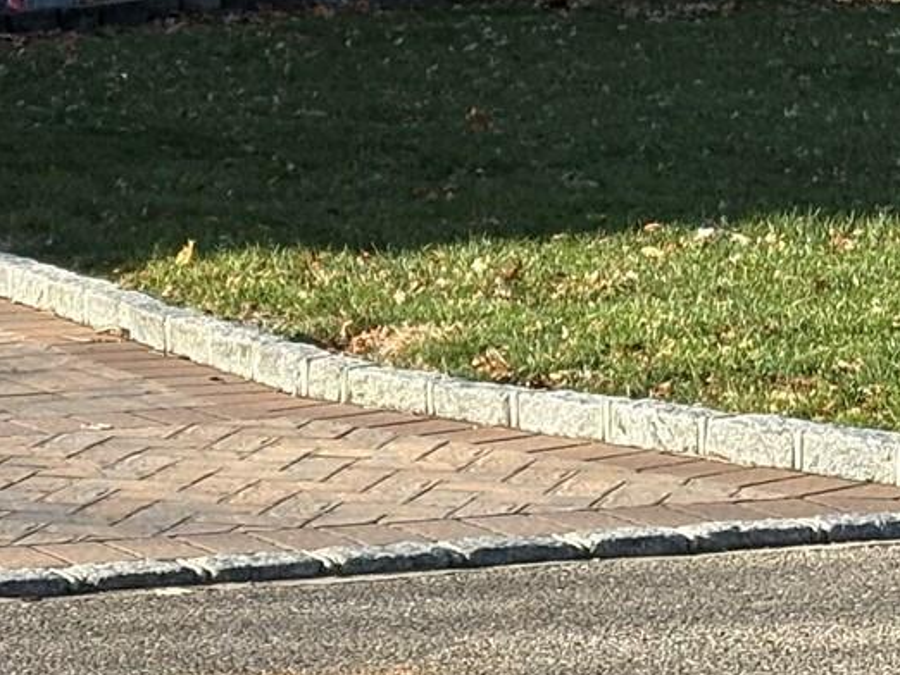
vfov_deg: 7.3
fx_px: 5306
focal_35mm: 204
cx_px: -569
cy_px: -33
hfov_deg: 9.4
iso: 50
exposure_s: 1/1553
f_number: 1.6
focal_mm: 5.96
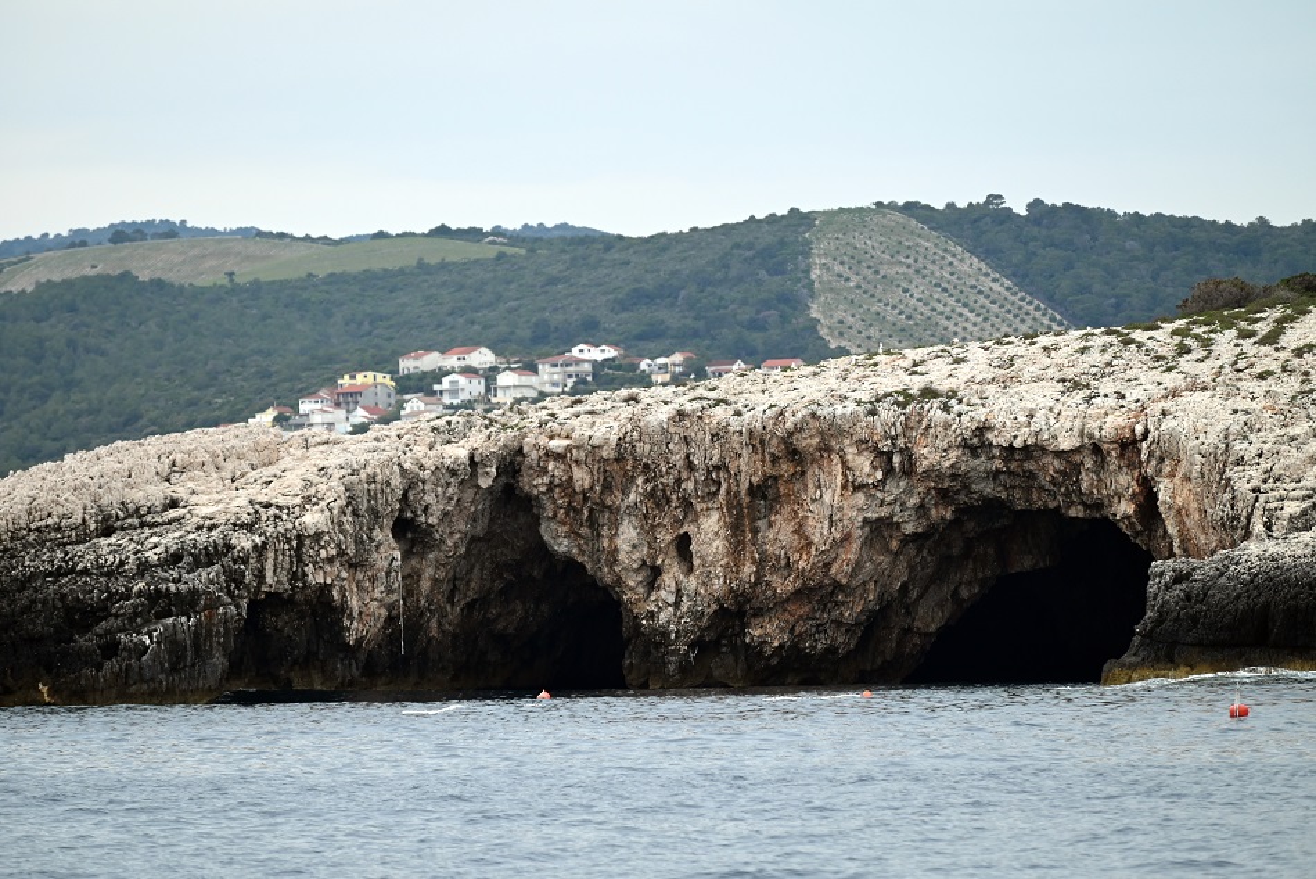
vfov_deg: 6.9
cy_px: 440
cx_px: 658
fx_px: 7313
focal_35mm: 200
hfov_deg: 10.3
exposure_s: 1/1000
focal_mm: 200
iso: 400
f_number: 5.3
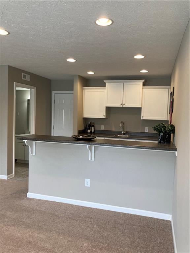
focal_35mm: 28
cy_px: 126
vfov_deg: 63.4
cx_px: 95
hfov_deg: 49.7
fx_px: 205
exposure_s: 1/120
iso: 80
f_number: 1.8
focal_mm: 3.99
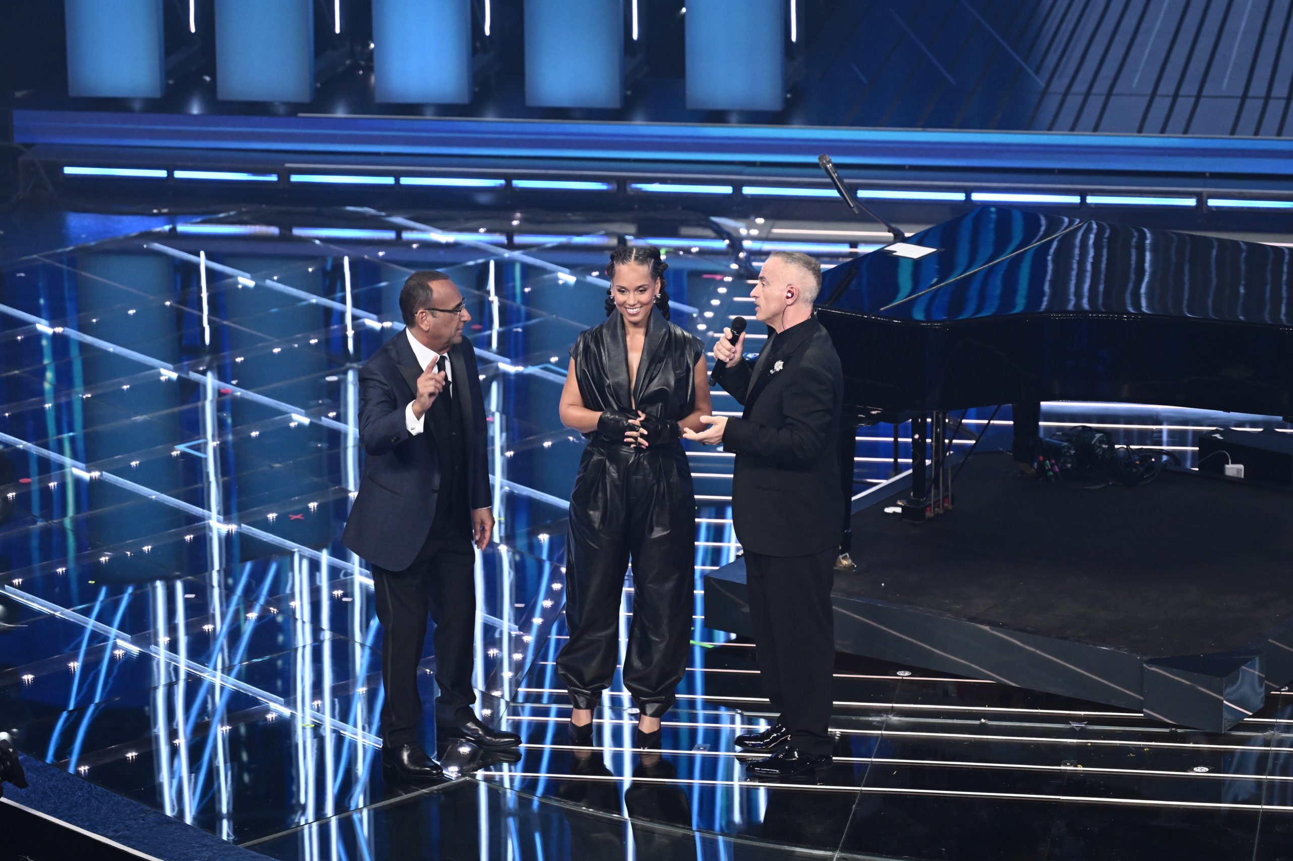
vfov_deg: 9.1
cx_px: 646
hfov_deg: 13.7
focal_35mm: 150
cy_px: 430
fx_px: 5386
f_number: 4
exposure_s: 1/250
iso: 4000
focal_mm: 150
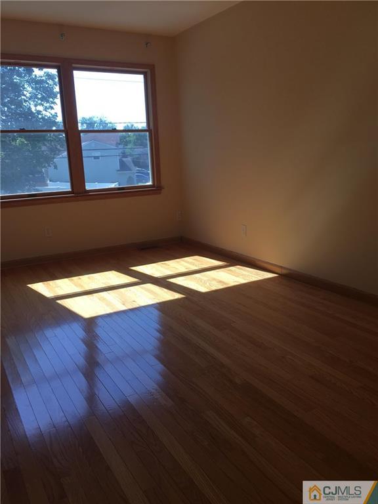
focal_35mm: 29
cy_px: 252
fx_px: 422
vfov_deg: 61.7
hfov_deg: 48.2
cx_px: 189
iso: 25
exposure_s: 1/257
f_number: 2.2
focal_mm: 4.15
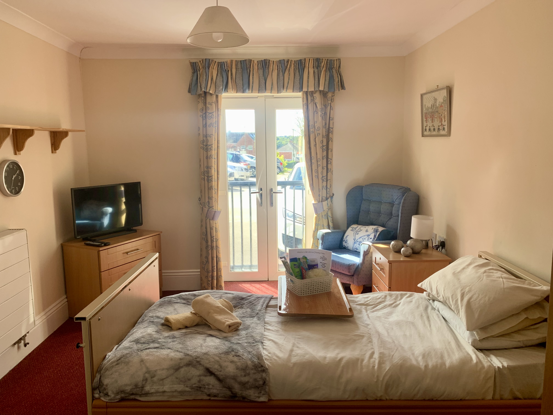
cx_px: 276
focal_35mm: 26
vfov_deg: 53.1
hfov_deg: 67.3
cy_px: 208
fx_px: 415
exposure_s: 1/121
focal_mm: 4.25
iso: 32
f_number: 1.8
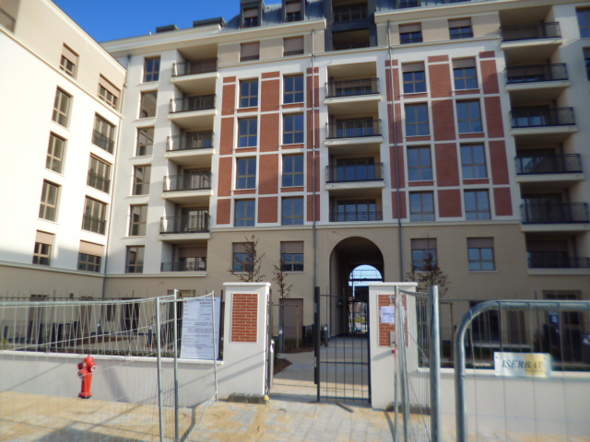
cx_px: 295
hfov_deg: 71.6
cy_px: 221
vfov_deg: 56.8
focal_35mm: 24
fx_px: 409
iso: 100
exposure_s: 1/1000
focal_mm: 4.3
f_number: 2.5
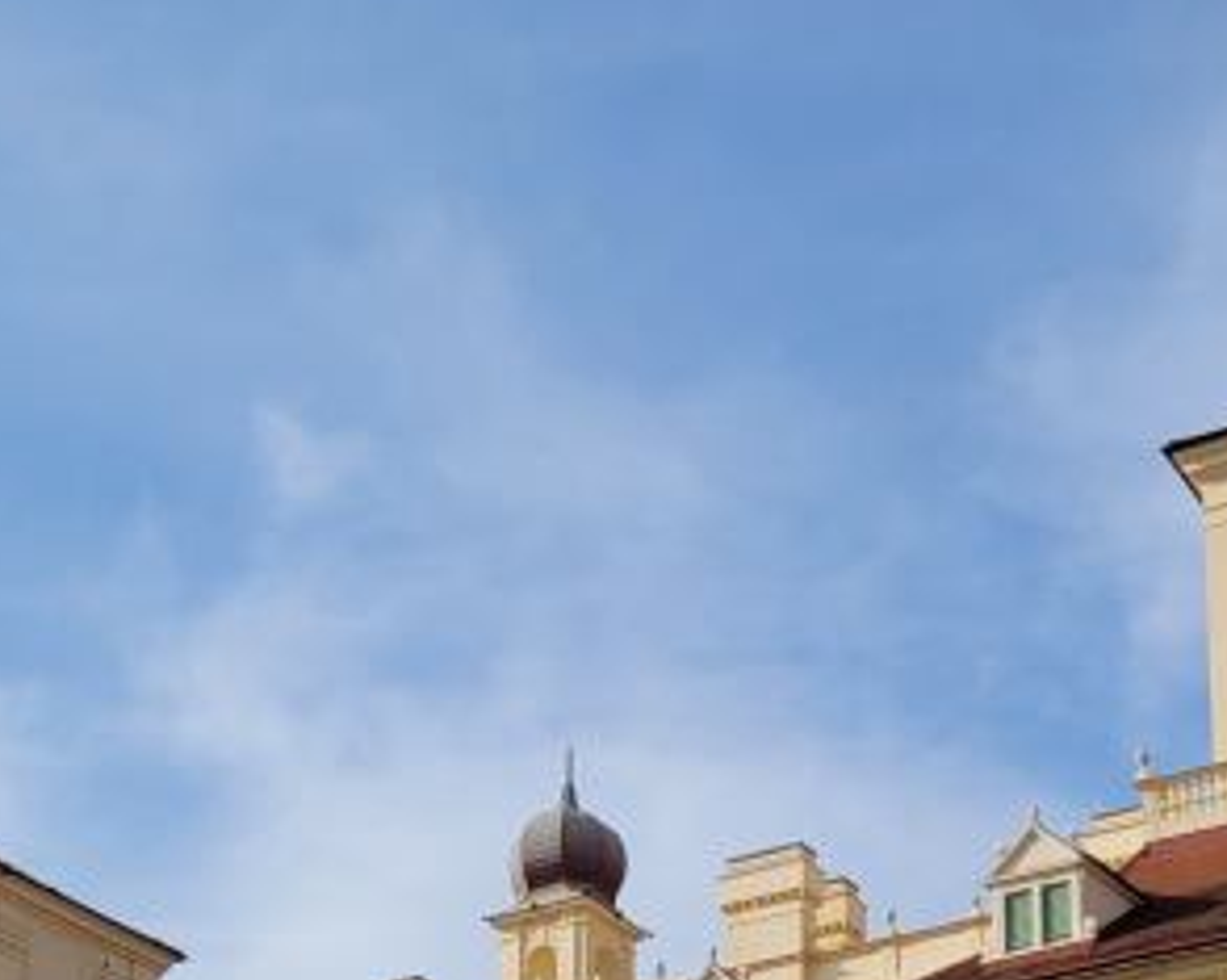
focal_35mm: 78
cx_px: 645
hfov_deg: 24.5
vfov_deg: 18.4
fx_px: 2831
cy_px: 1242
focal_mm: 5.4
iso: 40
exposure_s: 1/3474
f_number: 1.8
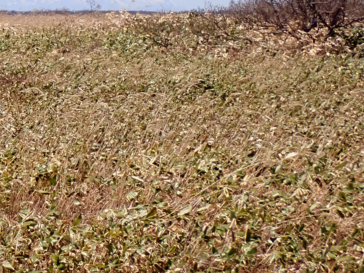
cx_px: -162
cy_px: 68
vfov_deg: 8.1
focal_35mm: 182
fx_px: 1914
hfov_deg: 10.5
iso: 100
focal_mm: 11.09
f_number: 5
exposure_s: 1/800
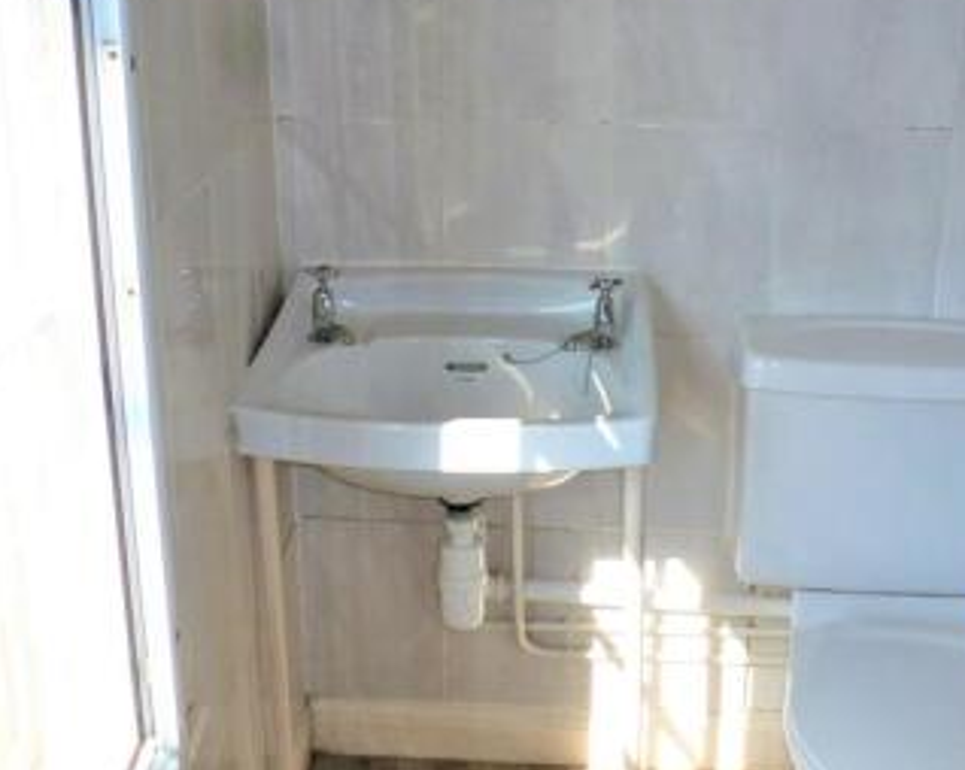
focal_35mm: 43
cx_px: 575
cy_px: 229
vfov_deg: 34.4
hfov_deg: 42.7
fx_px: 1227
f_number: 4
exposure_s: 1/160
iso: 100
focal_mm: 4.3
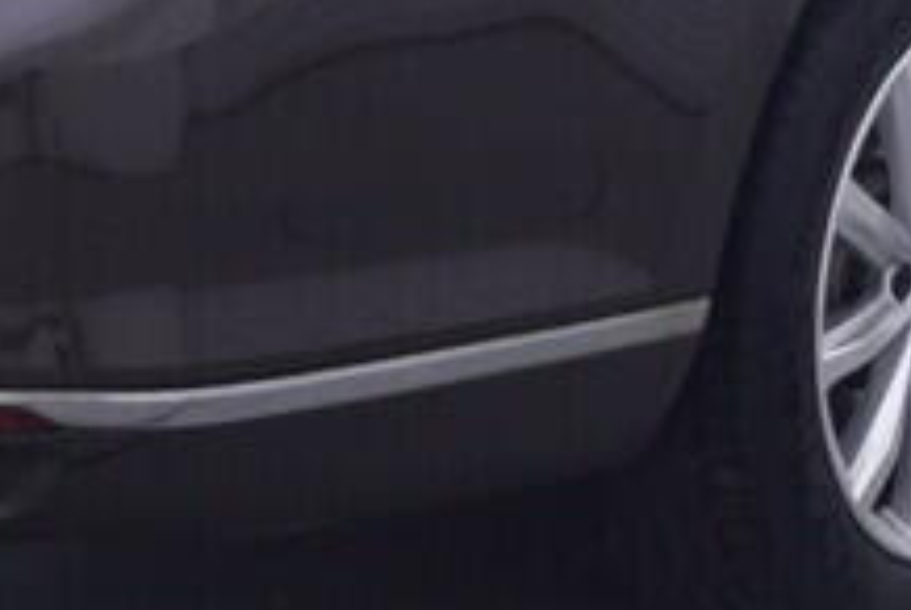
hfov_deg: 13.8
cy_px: 288
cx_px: 723
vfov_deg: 9.3
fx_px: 3758
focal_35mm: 148
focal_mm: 15
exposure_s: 1/80
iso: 200
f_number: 5
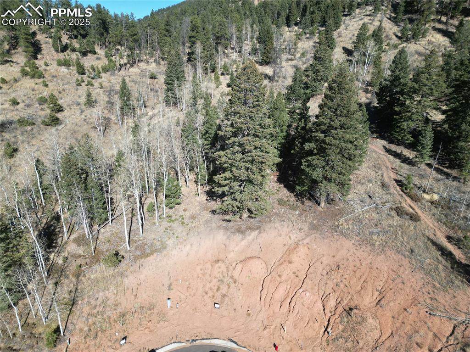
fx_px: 326
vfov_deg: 56.8
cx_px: 235
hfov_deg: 71.6
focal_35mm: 24
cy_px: 176
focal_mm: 6.72
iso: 120
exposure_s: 1/2500
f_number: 1.7
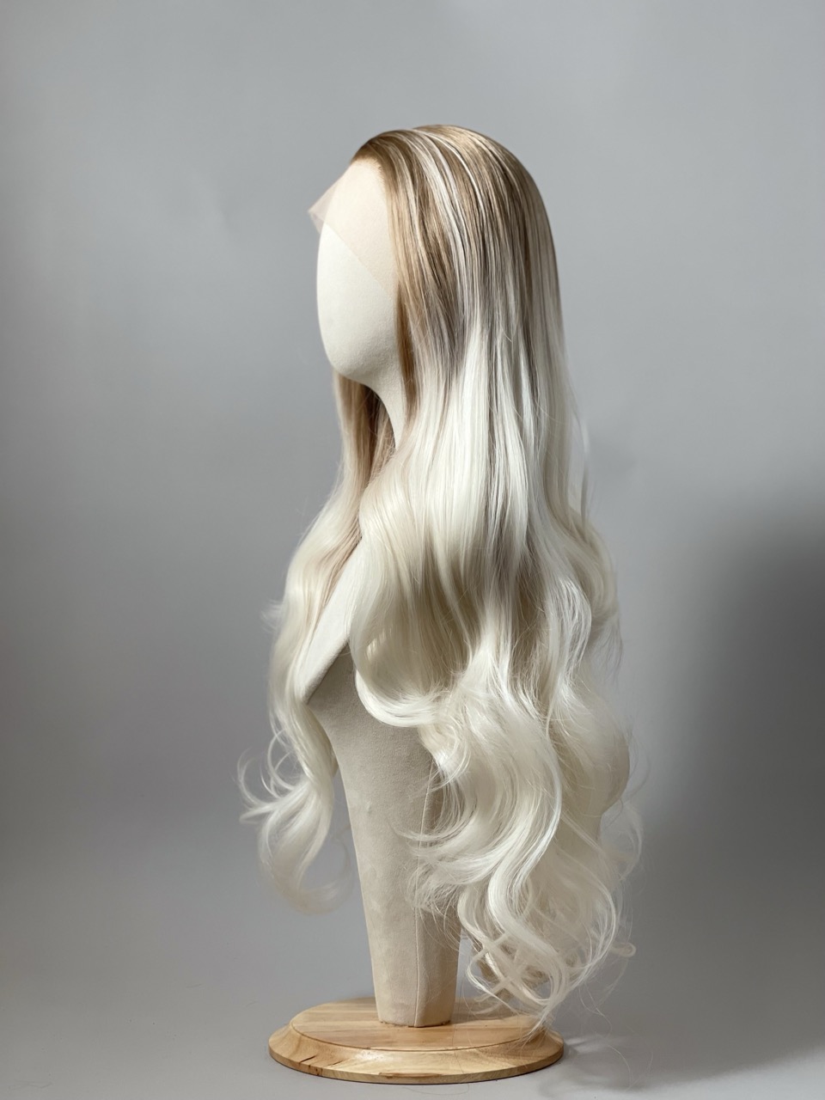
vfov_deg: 30.3
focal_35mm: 64
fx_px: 2034
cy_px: 550
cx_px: 412
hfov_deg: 22.9
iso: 64
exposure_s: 1/121
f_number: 2.2
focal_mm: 7.5
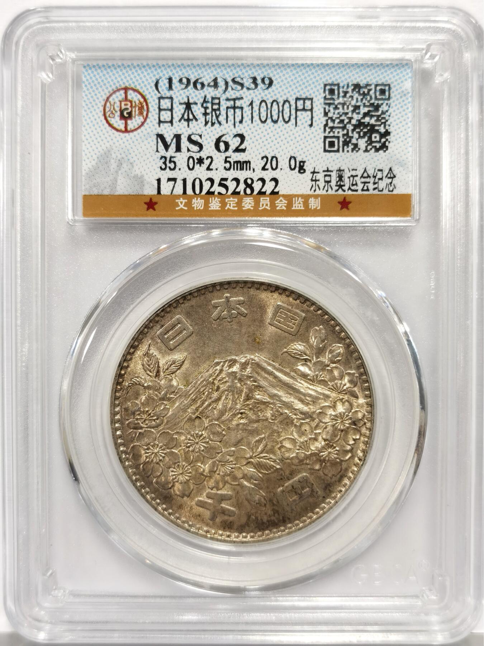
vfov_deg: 35.5
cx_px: 242
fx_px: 1007
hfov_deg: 27.0
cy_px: 323
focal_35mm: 54
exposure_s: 1/100
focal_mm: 5.56
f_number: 16
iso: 160
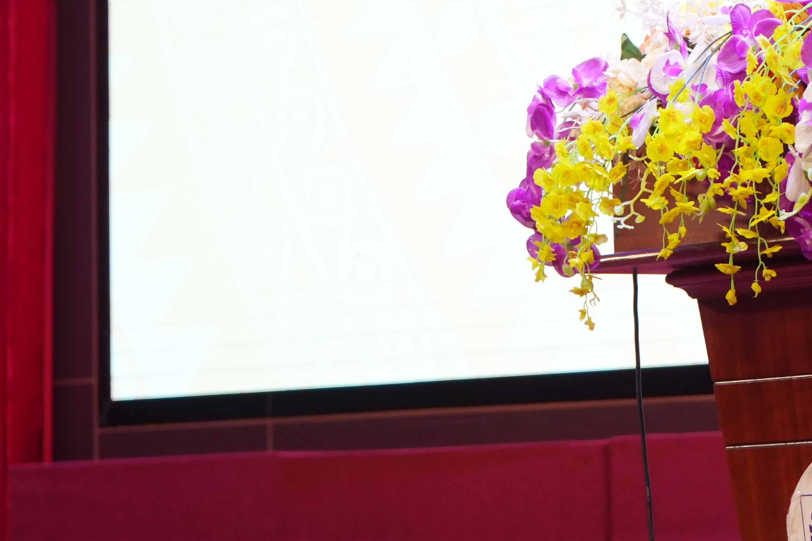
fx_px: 4059
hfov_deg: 11.3
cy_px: 6
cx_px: 908
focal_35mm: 180
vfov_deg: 7.6
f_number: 5.6
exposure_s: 1/125
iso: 1250
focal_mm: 63
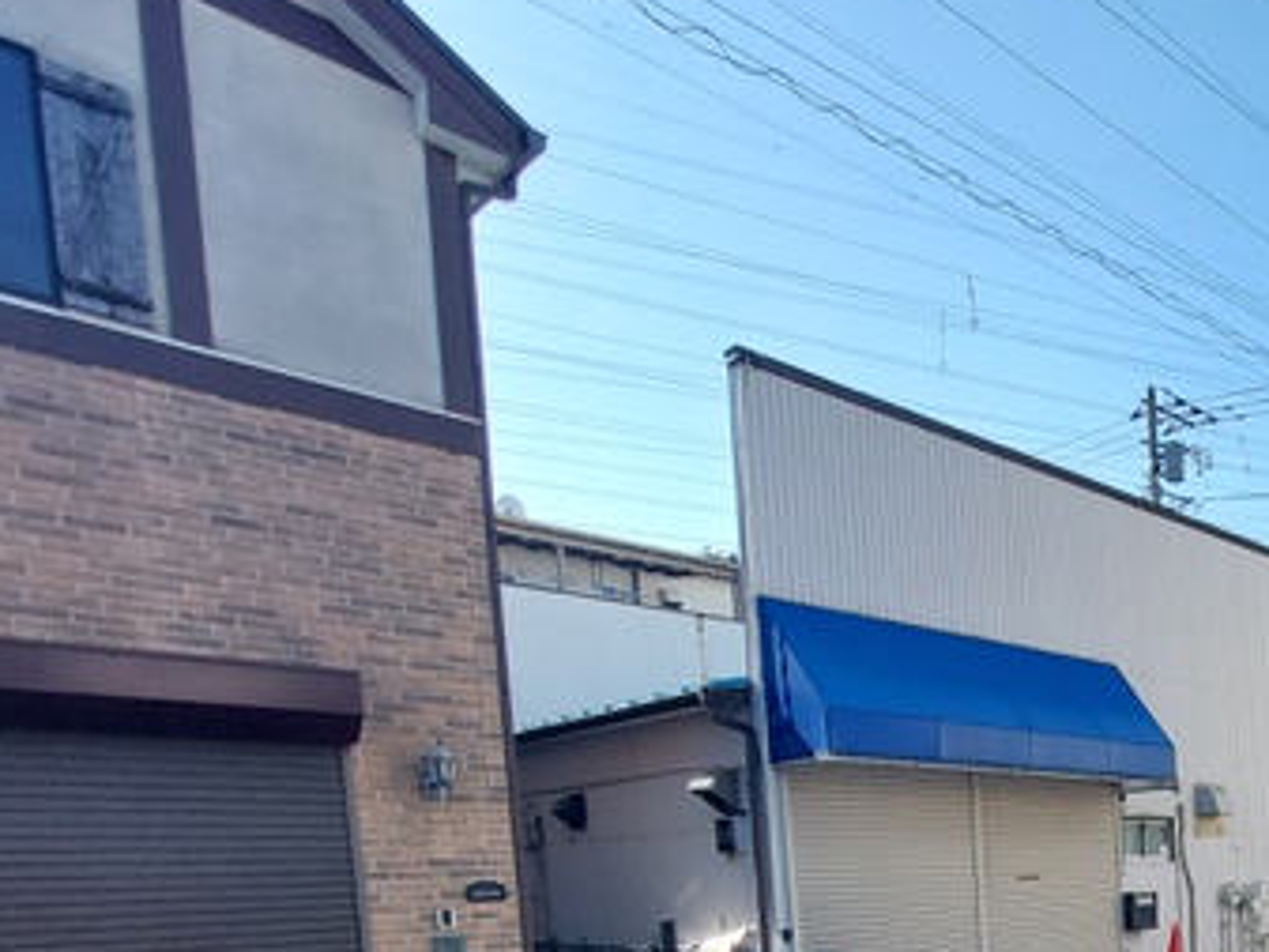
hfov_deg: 50.8
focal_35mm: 27
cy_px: 961
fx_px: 990
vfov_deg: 43.6
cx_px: 1303
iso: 50
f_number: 2.2
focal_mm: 1.74
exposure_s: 1/599
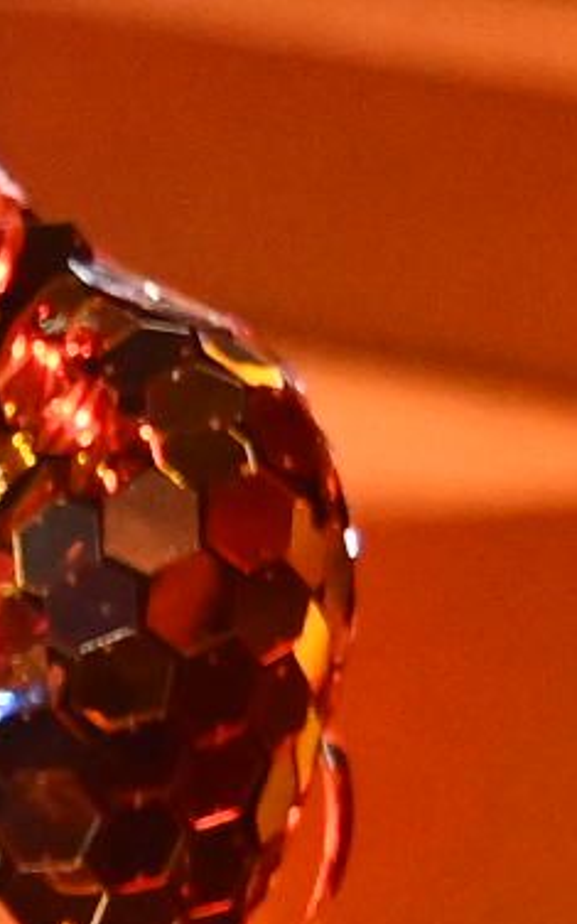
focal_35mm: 1096
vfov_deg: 1.9
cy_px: 2160
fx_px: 27576
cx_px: -3936
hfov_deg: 1.2
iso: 2500
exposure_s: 1/500
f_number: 2.8
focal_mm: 98
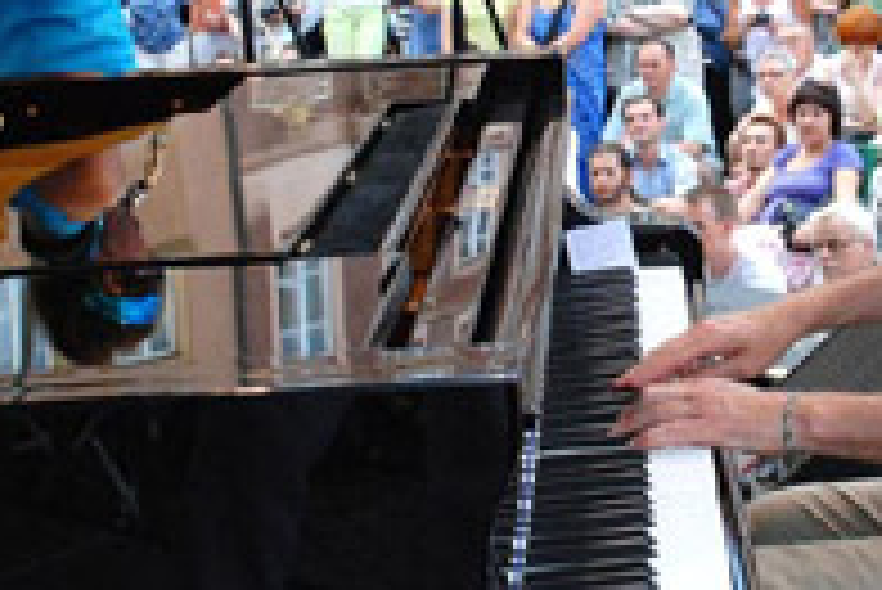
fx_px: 2256
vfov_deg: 14.8
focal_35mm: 92
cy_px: 155
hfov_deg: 21.9
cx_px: 688
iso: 800
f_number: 5.6
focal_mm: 24
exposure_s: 1/125
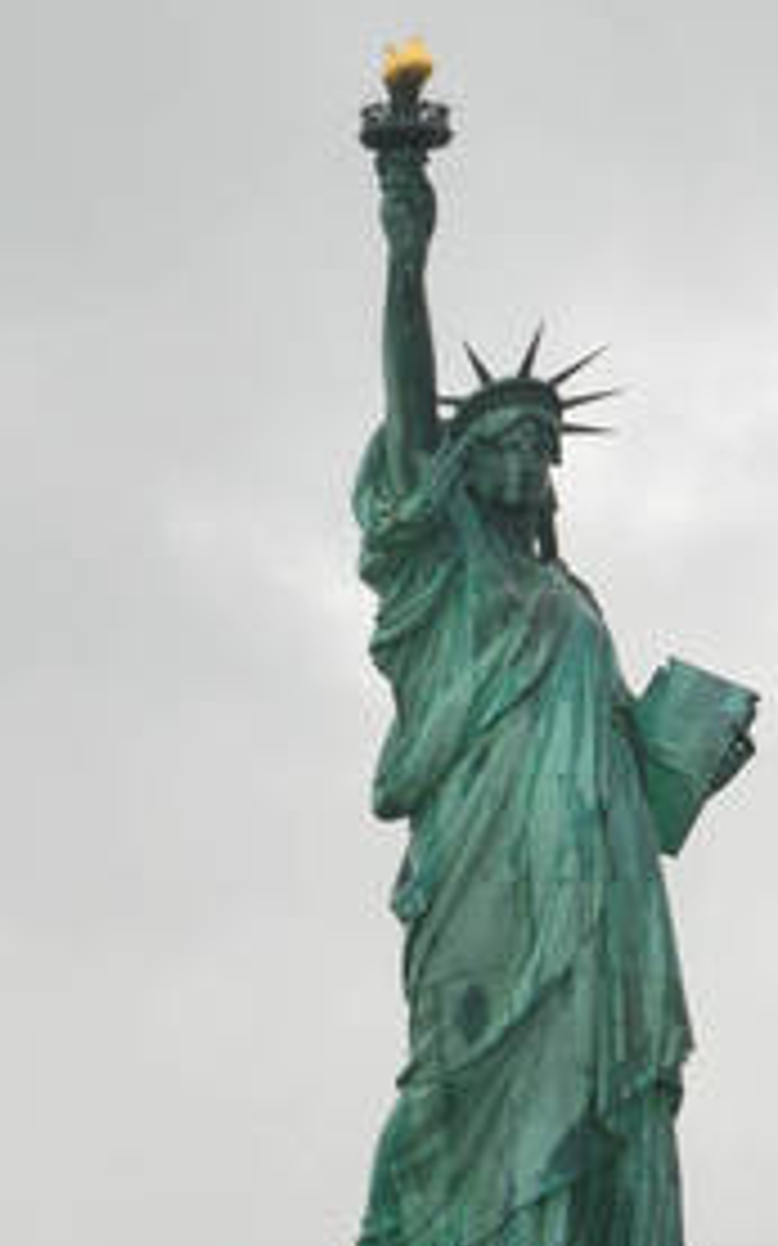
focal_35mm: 317
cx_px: 585
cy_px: 981
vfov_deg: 6.6
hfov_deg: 4.1
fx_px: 10760
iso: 125
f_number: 5.3
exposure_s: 1/200
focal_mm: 82
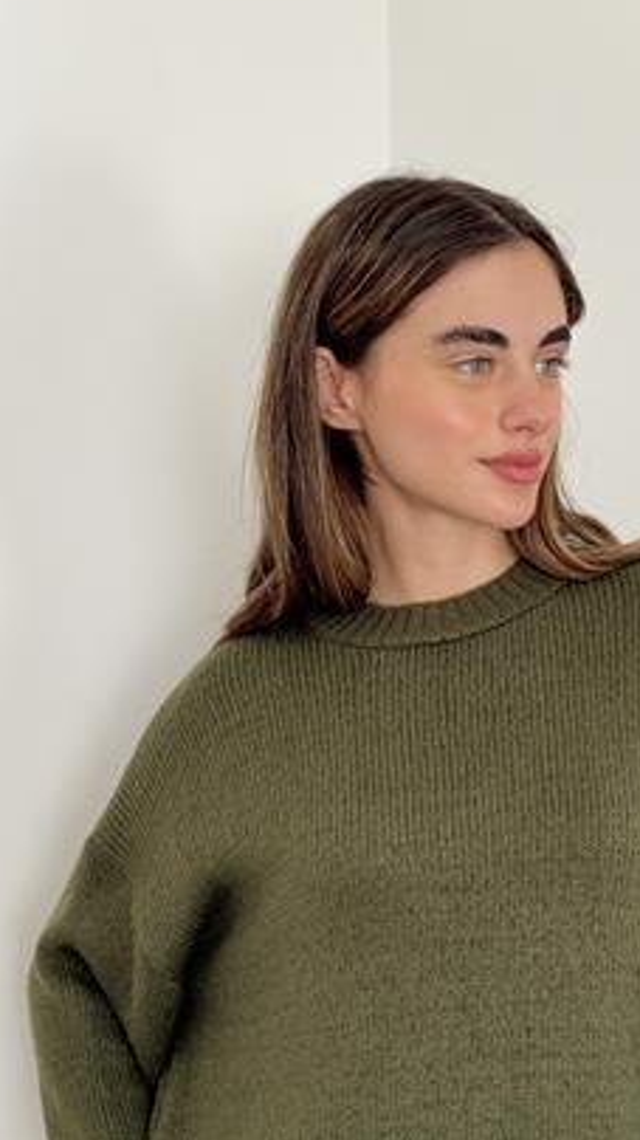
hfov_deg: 17.4
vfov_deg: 30.5
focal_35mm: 69
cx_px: 468
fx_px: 2083
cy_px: 707
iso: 250
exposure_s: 1/60
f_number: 1.78
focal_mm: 6.76
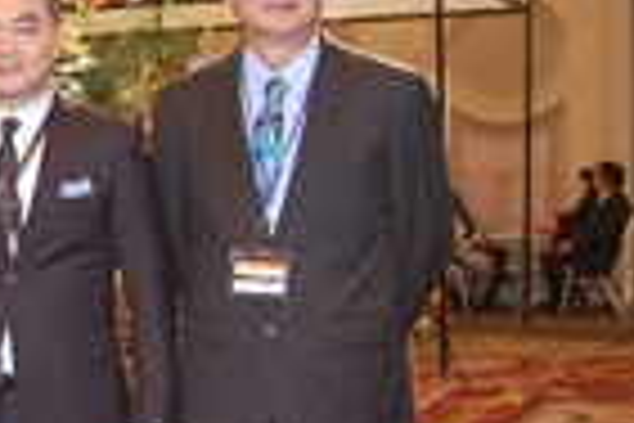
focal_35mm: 82
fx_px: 1444
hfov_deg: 21.7
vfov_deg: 16.7
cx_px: -241
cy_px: 225
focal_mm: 18
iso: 400
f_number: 3.5
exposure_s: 1/60
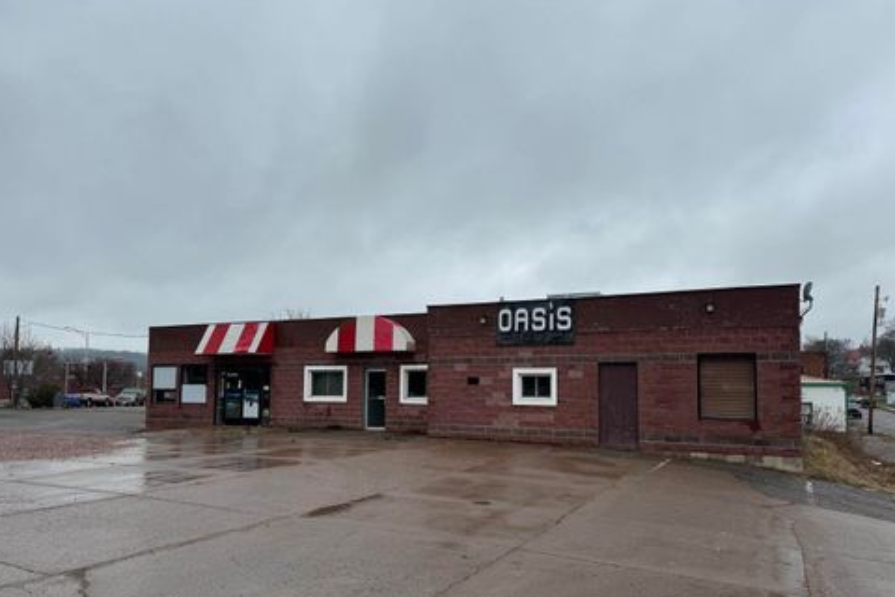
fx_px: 646
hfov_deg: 69.4
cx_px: 440
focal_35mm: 26
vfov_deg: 49.4
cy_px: 344
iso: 80
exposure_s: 1/4950
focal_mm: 6.76
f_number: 1.78
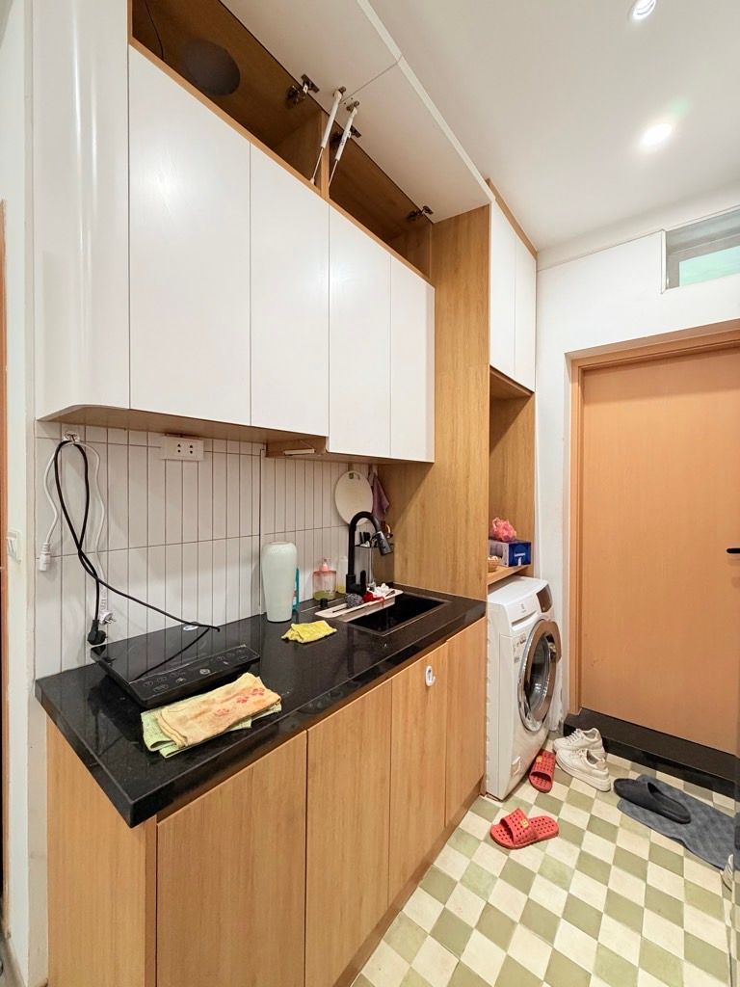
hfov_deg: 85.7
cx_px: 370
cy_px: 494
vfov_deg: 102.1
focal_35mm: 14
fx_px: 399
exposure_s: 1/100
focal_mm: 2.22
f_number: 2.2
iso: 320
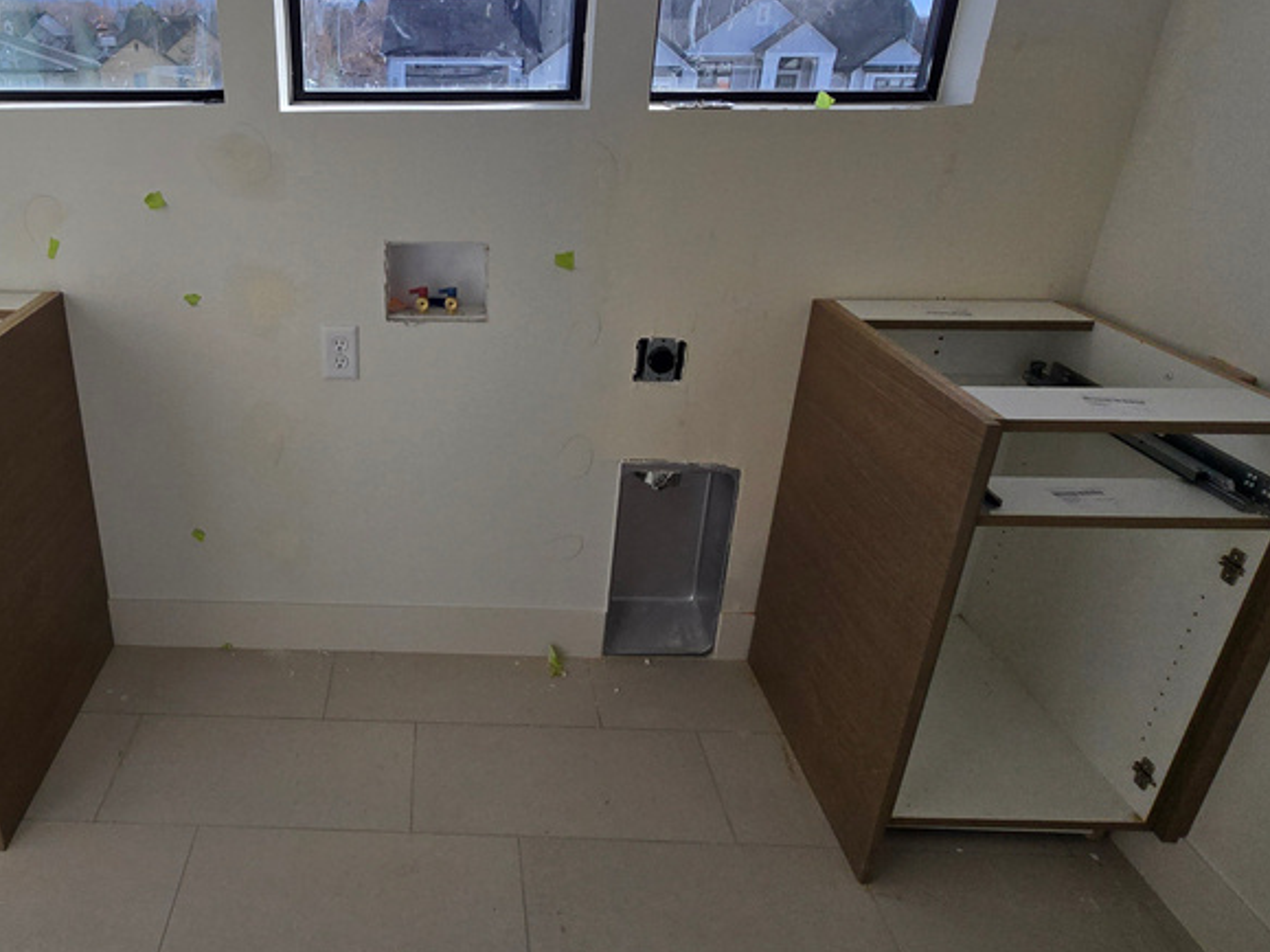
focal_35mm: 23
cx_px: 401
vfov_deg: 58.8
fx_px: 844
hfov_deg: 71.3
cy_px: 434
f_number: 2.2
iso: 50
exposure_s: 1/1255
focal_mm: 2.2
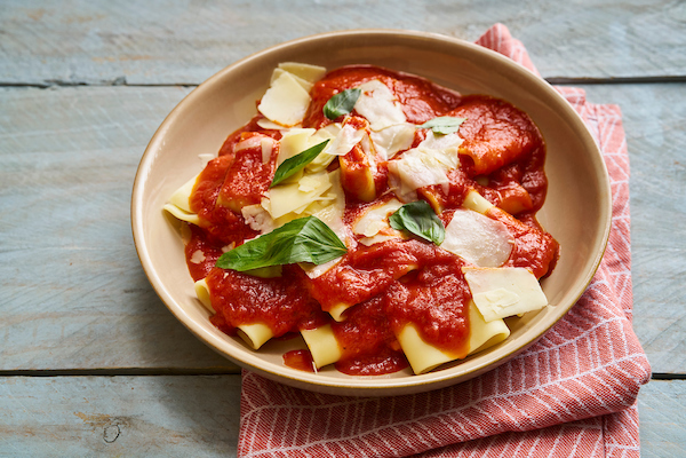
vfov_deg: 27.0
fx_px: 953
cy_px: 229
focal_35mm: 50
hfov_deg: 39.6
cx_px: 343
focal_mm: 50
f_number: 6.3
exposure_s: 1/125
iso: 250
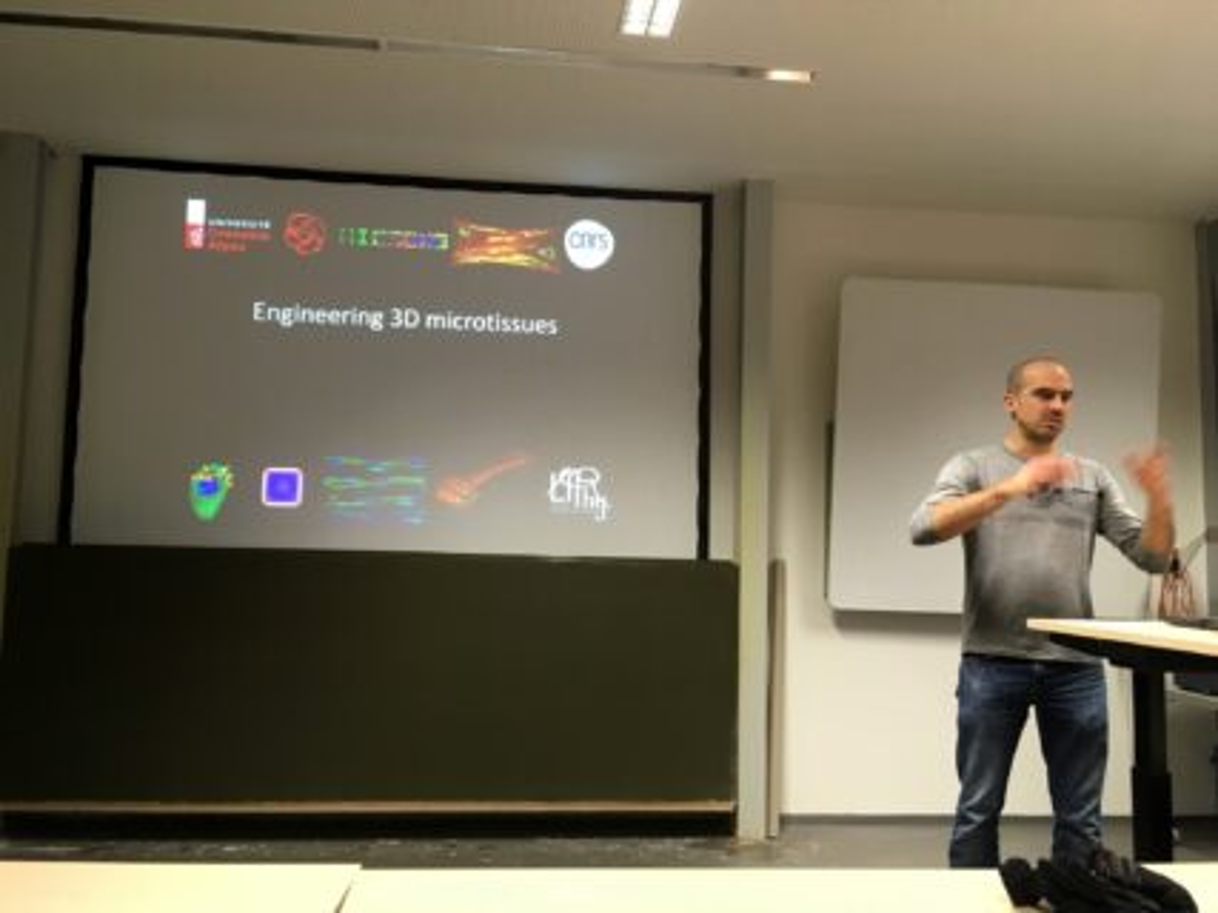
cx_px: 609
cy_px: 456
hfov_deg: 61.7
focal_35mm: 29
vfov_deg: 48.2
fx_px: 1020
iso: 100
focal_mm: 4.15
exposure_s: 1/33
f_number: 2.2
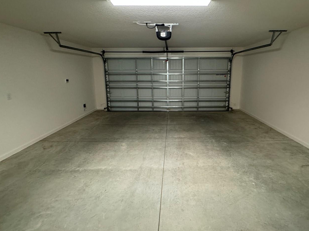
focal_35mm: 18
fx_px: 161
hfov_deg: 87.5
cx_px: 169
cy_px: 101
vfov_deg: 71.3
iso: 320
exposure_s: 1/60
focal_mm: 2.22
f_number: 2.2
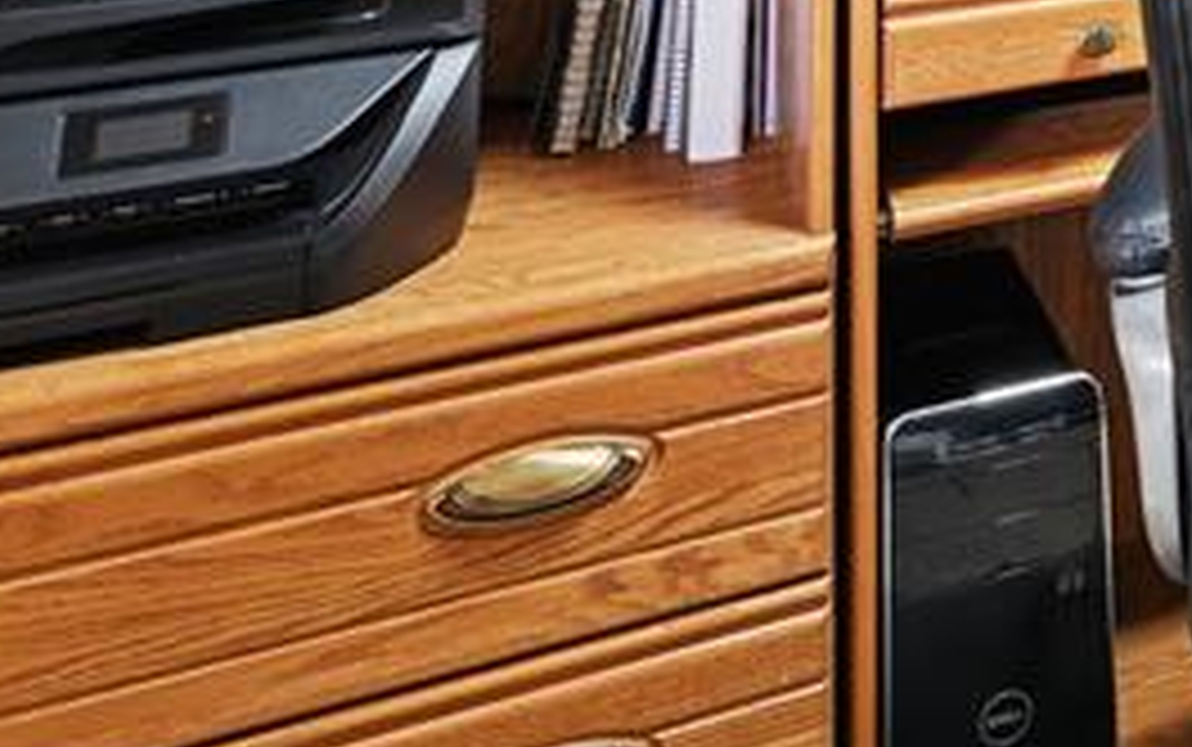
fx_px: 1918
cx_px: 1759
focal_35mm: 59
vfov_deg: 18.6
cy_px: -472
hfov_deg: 26.1
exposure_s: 1/4
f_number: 11
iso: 800
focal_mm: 15
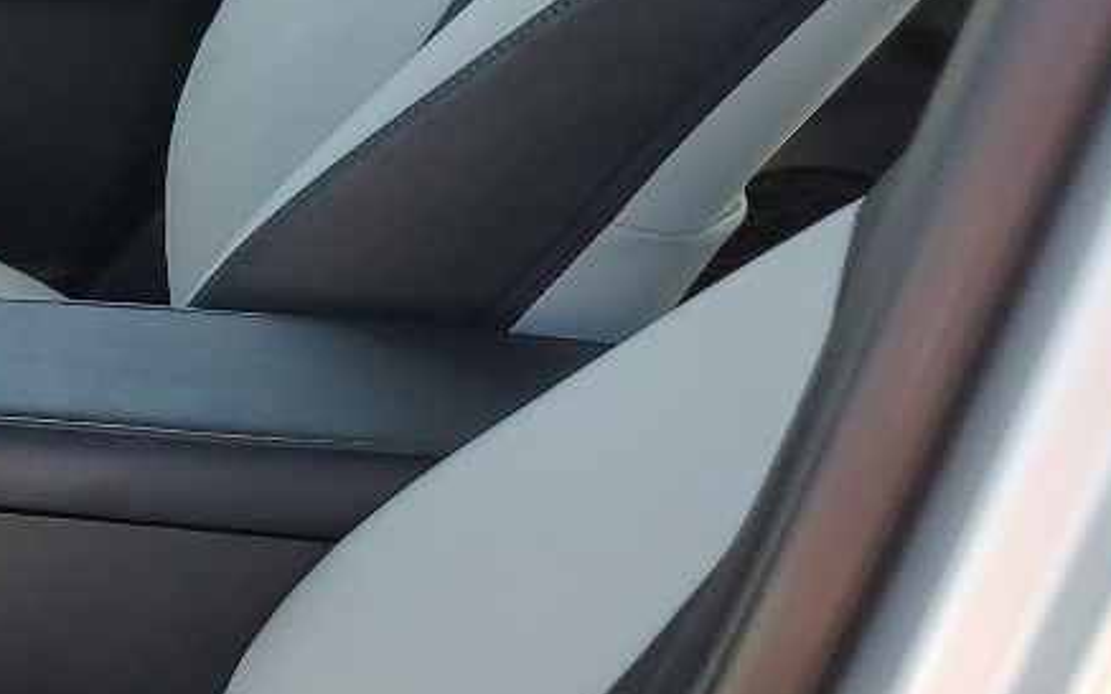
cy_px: 775
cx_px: -684
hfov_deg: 17.8
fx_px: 3058
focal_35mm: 101
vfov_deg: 12.7
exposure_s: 1/476
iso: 50
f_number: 1.5
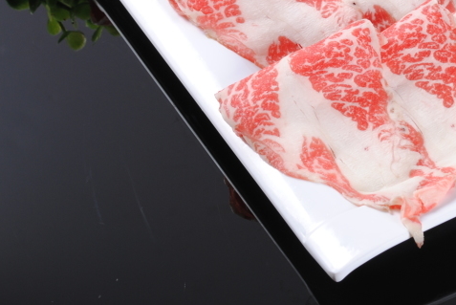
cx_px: 402
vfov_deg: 7.7
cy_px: 15
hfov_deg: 11.5
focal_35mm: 177
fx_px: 2245
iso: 100
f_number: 11
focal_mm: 55
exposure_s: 1/125
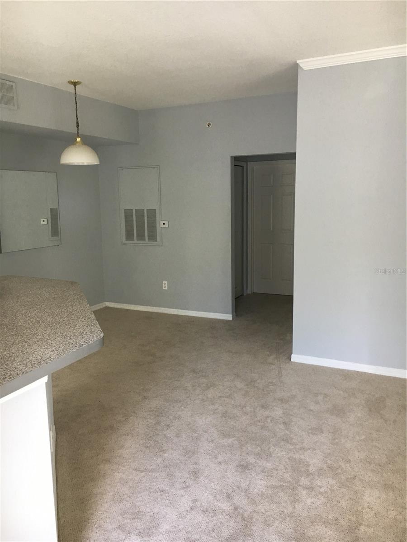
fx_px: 455
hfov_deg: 48.2
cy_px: 271
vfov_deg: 61.7
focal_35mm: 29
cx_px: 204
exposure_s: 1/30
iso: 40
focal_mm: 4.15
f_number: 2.2
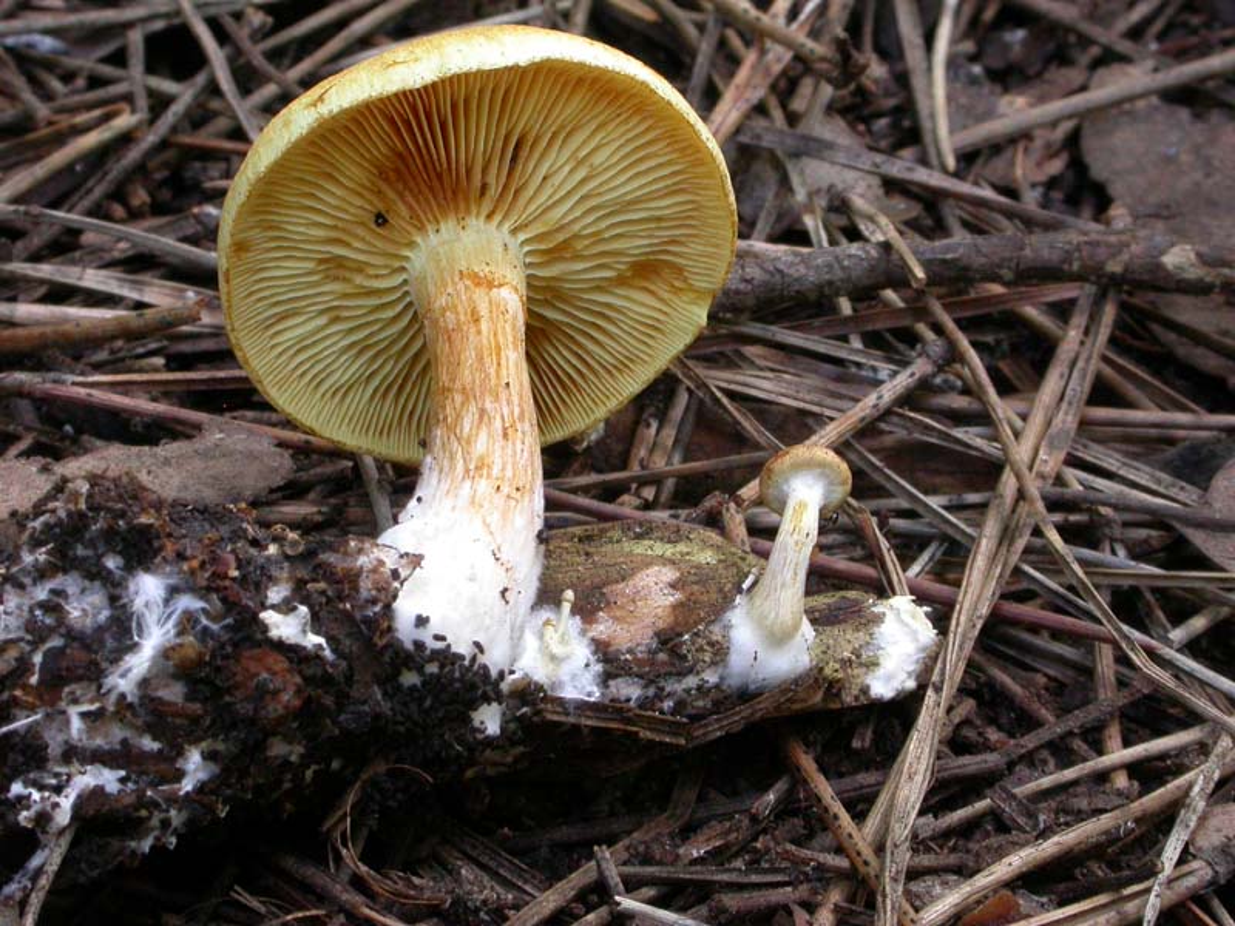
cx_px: 618
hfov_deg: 12.8
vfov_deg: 9.6
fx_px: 5494
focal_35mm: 154
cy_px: 463
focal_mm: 32
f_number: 10.3
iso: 200
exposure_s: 1/8
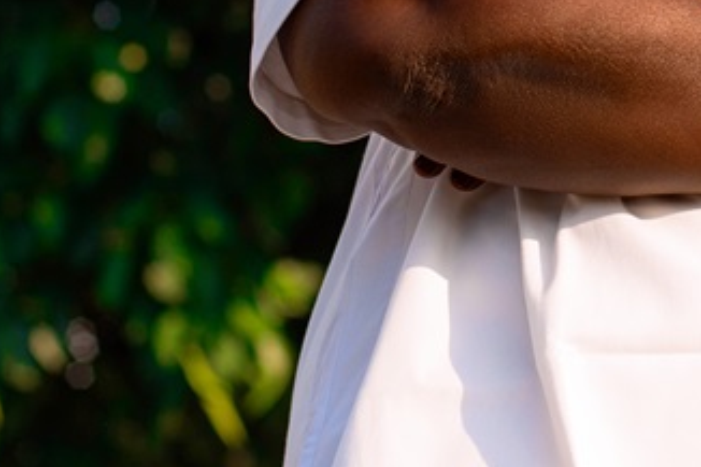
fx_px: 4184
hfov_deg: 9.5
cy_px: -285
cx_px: 718
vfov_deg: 6.3
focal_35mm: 215
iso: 100
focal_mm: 50
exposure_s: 1/1000
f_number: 3.2
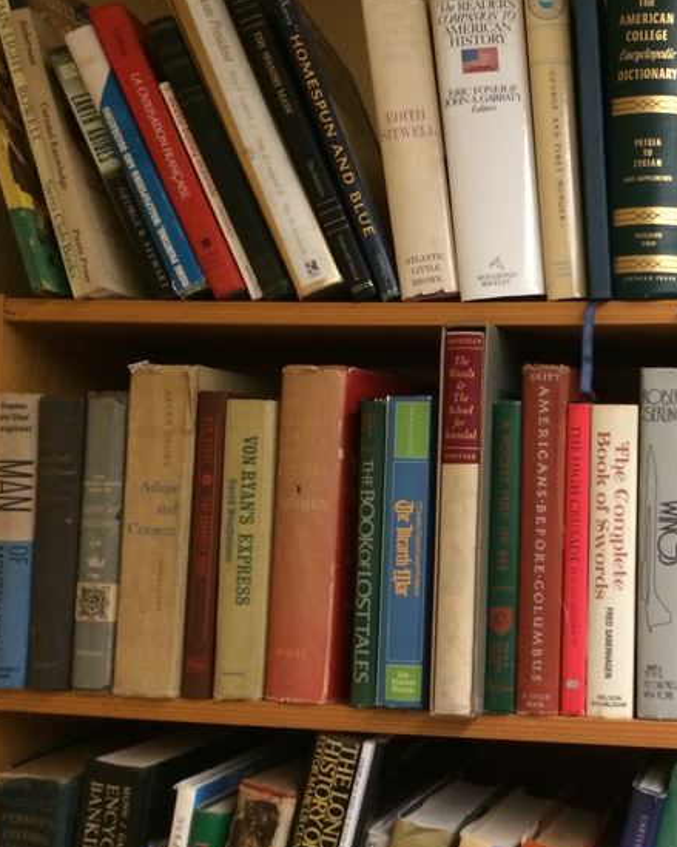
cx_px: 611
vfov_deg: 38.8
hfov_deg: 30.1
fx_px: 1203
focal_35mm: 48
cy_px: 416
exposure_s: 1/30
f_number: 2.2
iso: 320
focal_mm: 4.12
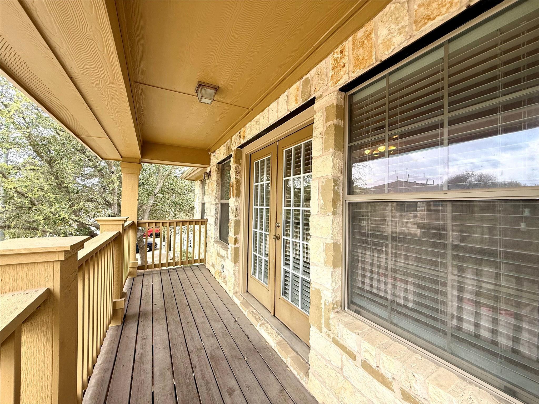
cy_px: 202
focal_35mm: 14
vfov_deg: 85.7
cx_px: 270
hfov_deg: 102.1
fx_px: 218
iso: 50
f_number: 2.2
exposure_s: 1/227
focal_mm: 2.22
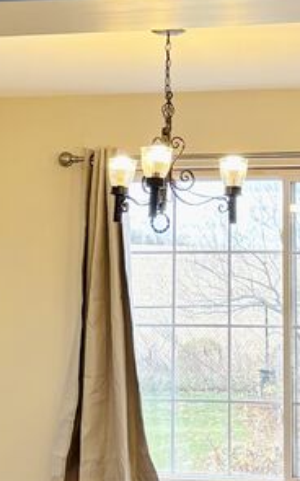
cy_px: 99
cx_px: 191
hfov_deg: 12.9
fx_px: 1323
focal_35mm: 101
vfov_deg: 20.4
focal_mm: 5.96
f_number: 1.6
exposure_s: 1/120
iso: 80
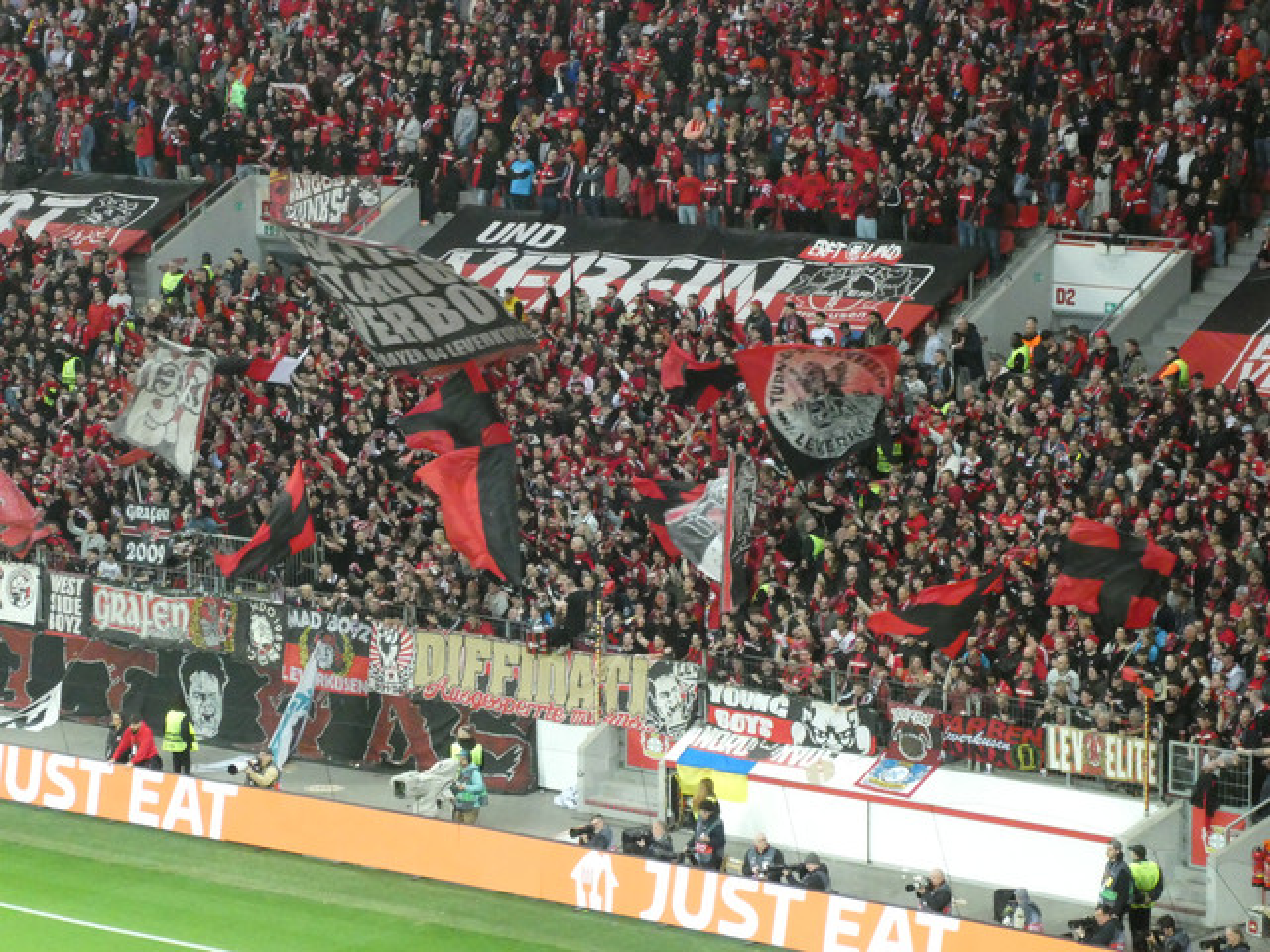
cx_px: 635
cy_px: 476
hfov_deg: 14.6
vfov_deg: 11.0
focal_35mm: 135
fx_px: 4953
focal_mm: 24.2
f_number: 5.3
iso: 1250
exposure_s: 1/80
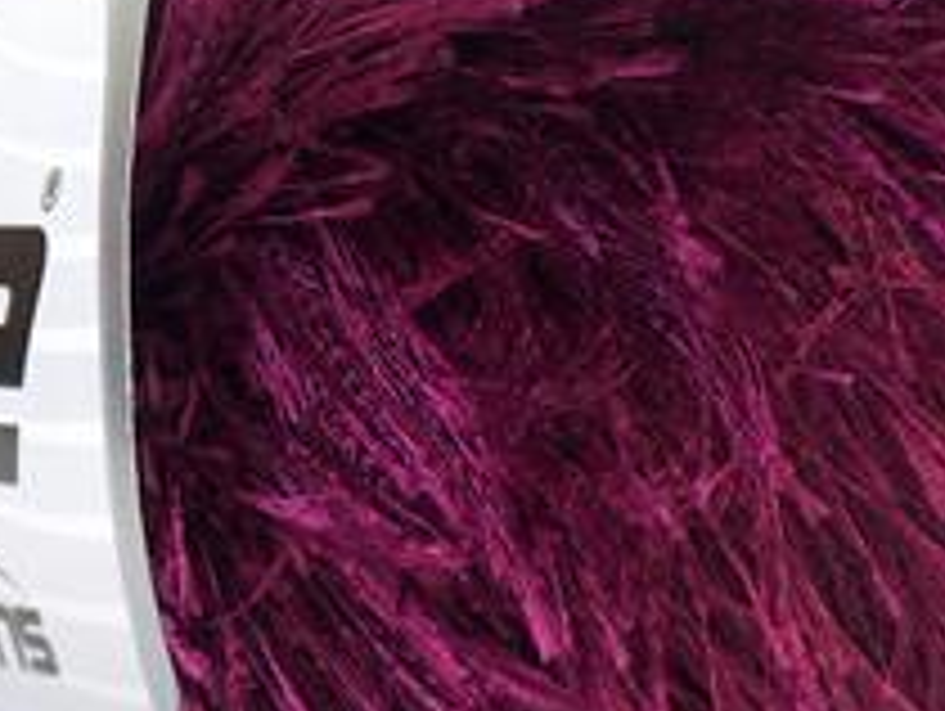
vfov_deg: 6.7
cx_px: 580
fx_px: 6040
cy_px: 322
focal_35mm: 221
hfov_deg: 8.9
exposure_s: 1/13
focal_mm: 23.76
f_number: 3
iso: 100
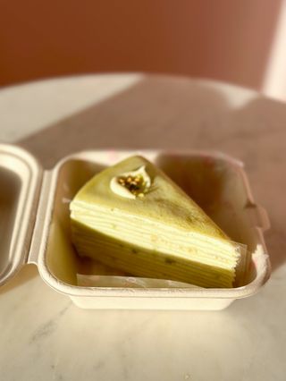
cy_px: 190
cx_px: 143
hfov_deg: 30.3
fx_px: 528
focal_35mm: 48
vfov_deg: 39.6
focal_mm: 6.86
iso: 80
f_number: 1.8
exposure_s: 1/1500
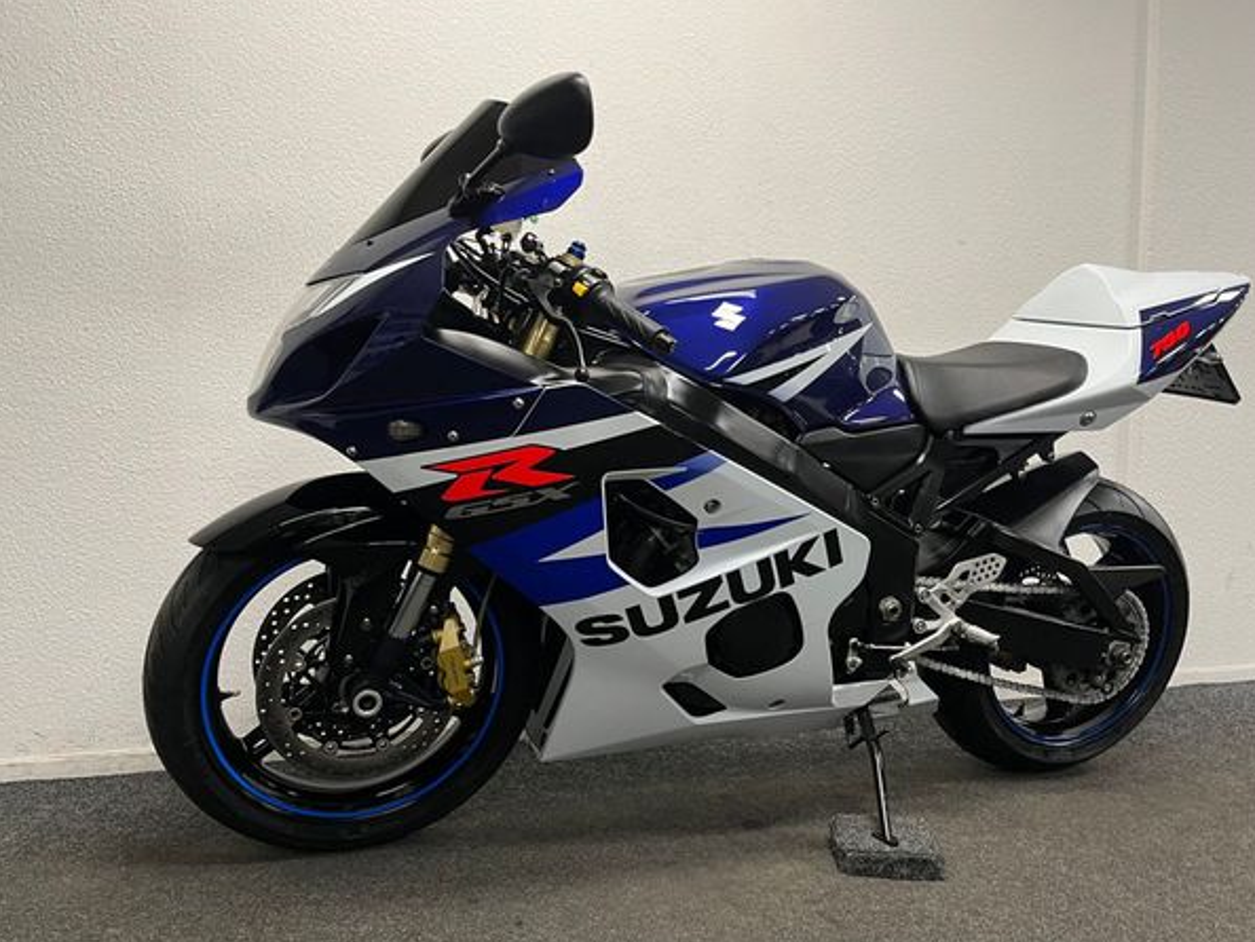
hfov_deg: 63.4
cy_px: 490
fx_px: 1016
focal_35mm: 28
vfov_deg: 49.8
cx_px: 640
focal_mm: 5.1
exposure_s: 1/50
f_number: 1.6
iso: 100
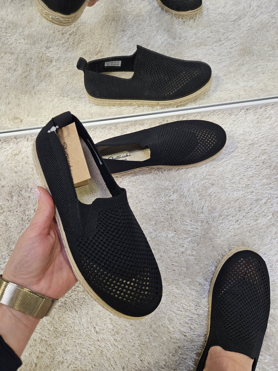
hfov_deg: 58.9
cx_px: 139
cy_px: 186
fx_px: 246
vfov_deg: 73.9
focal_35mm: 23
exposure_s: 1/100
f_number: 1.8
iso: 500
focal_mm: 5.4
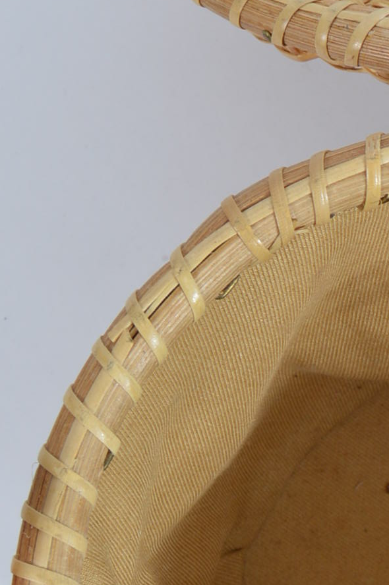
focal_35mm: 122
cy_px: 348
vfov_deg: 16.8
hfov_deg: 10.8
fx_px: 1982
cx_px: 606
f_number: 8
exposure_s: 1/80
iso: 100
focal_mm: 24
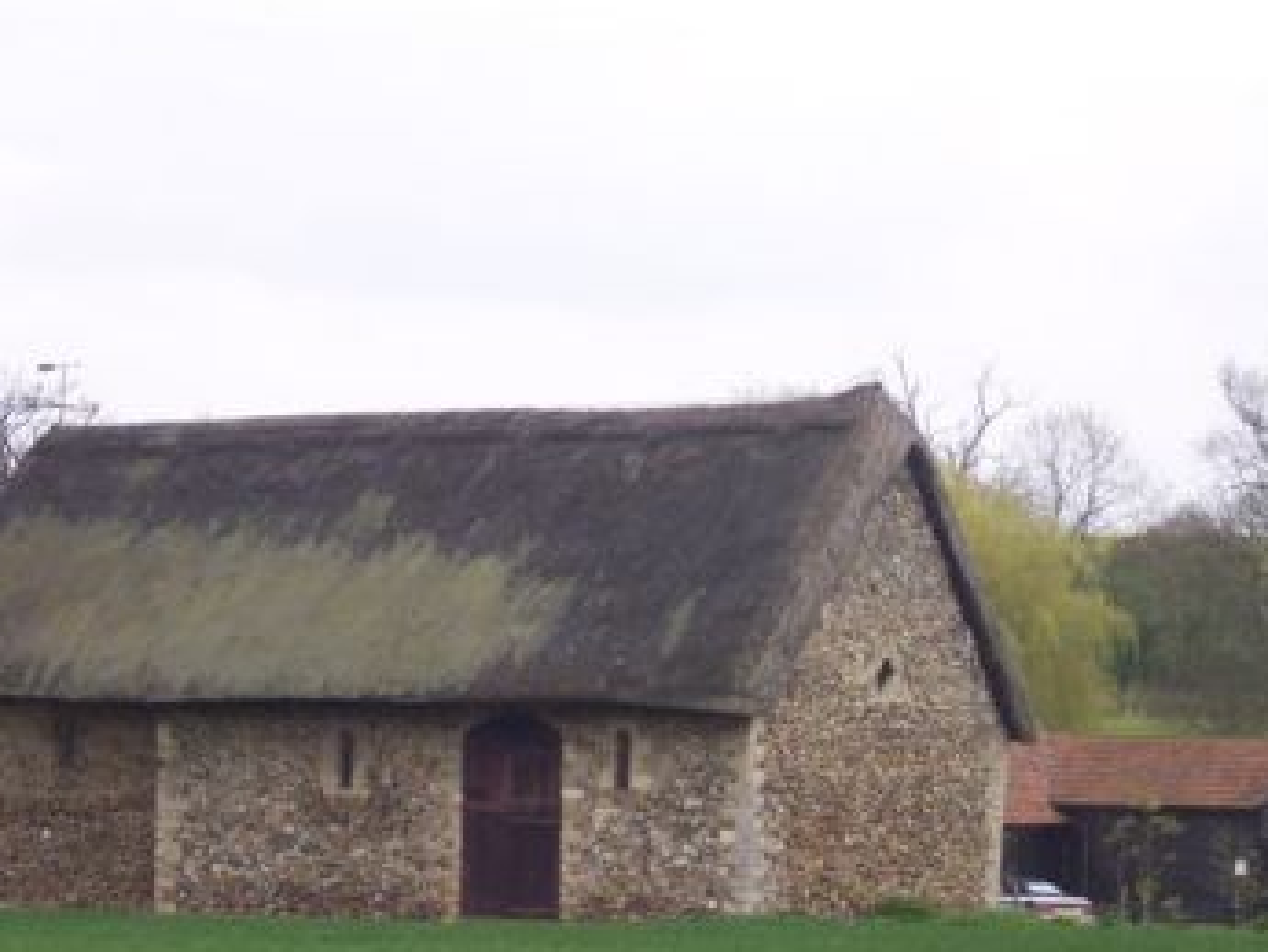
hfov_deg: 13.3
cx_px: 470
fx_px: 5423
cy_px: 489
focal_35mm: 148
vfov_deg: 10.0
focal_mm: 24
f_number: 4.8
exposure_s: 1/350
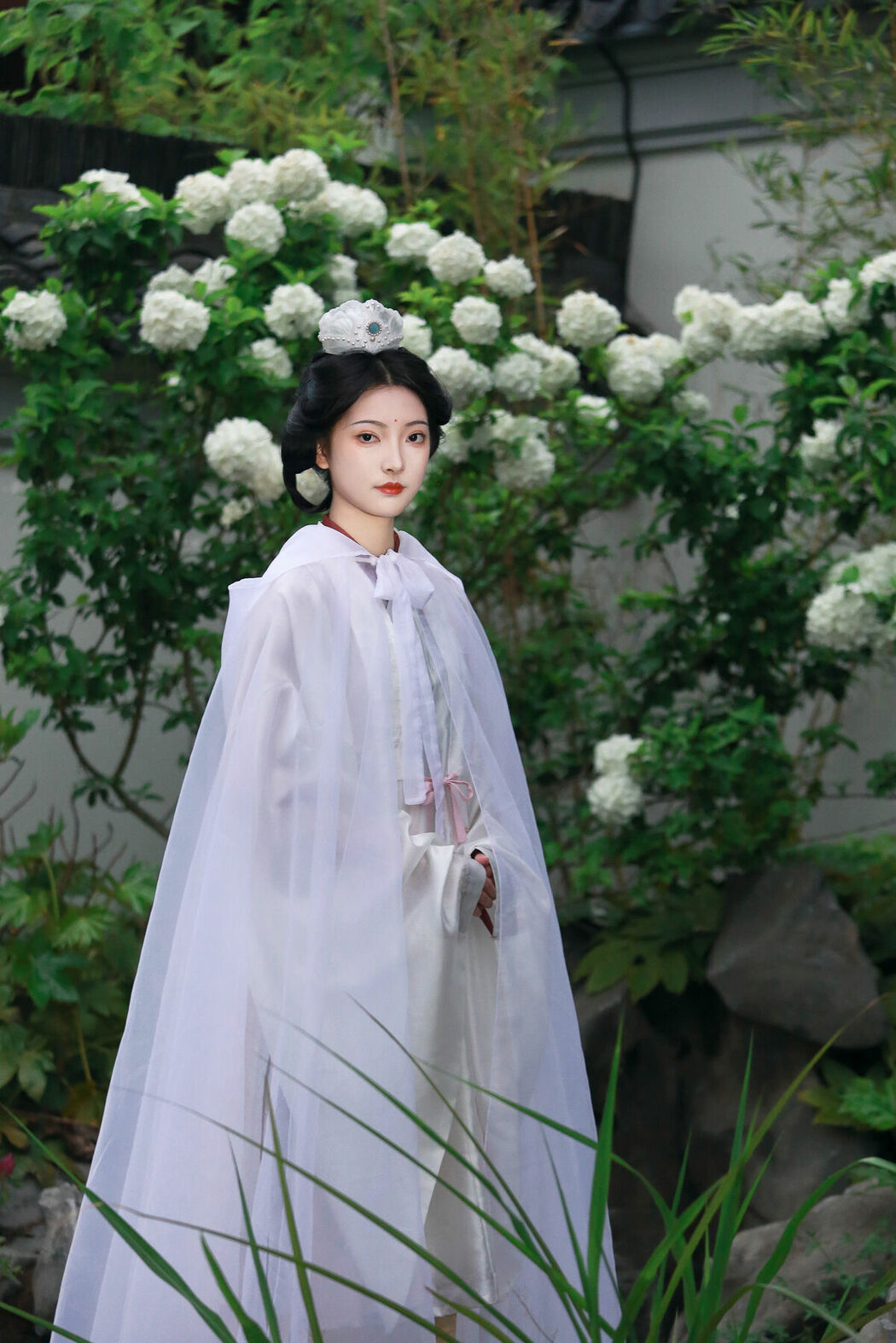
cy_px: 672
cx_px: 448
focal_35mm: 98
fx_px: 3658
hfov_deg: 14.0
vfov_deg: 20.8
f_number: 4
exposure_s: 1/250
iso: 2500
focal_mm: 100
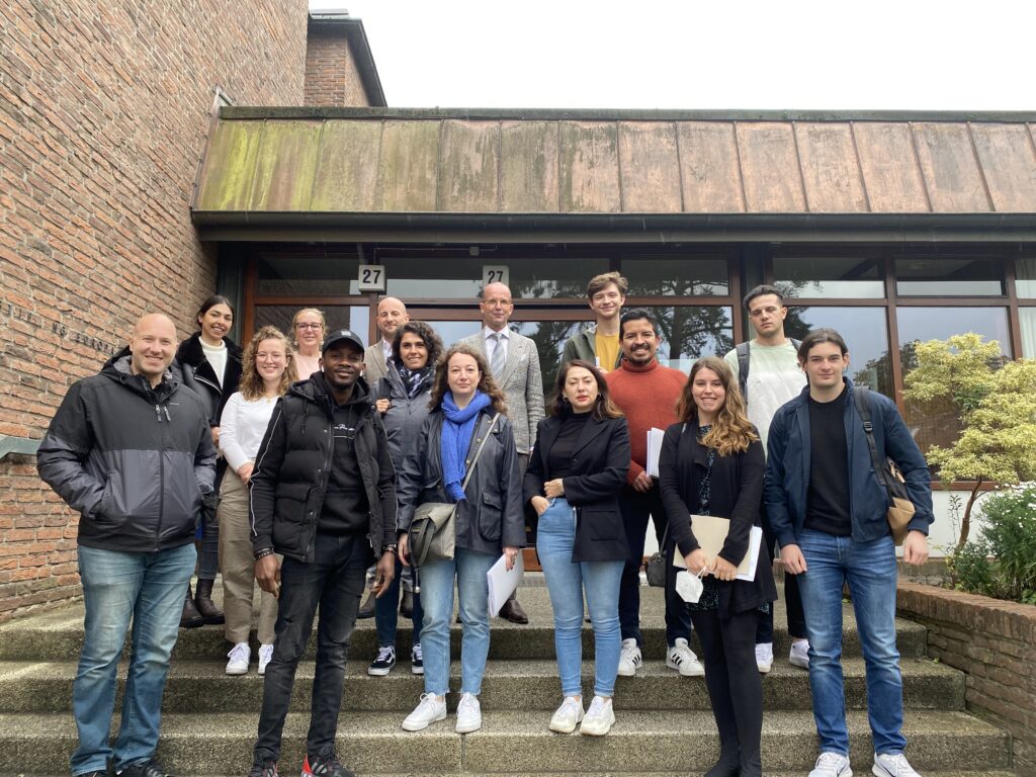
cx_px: 518
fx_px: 778
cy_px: 388
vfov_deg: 53.1
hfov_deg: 67.3
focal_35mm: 26
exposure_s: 1/121
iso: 50
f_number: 1.8
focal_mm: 4.25
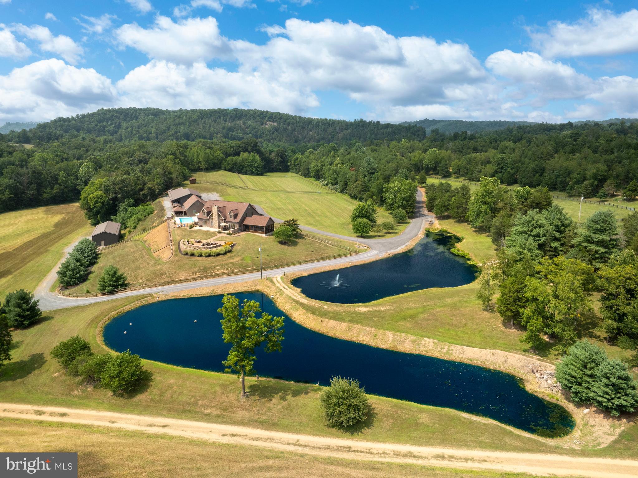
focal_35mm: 24
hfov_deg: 71.6
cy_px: 239
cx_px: 319
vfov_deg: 56.8
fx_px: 442
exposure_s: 1/100
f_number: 7.1
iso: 200
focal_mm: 12.29
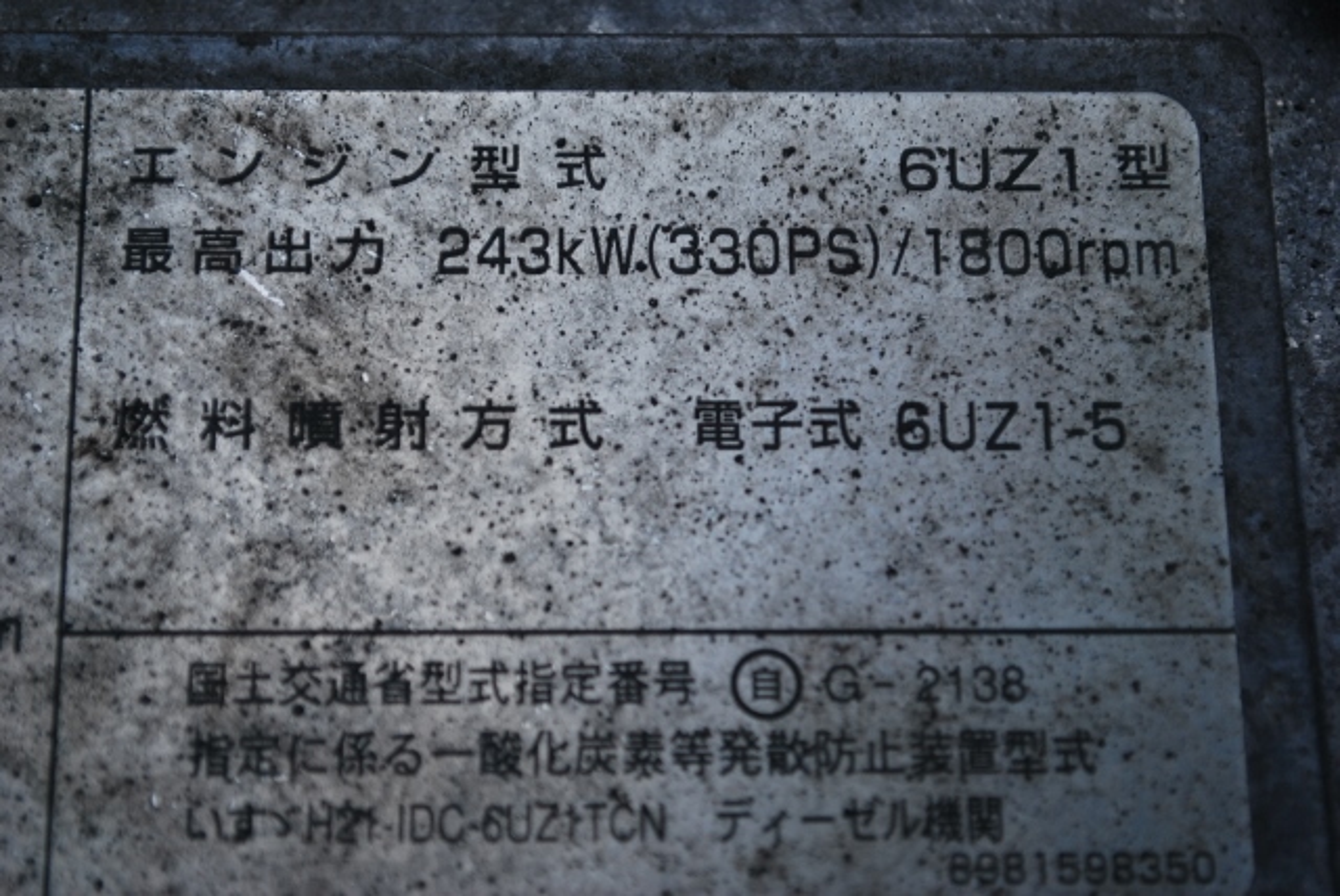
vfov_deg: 16.6
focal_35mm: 82
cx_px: 670
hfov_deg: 24.6
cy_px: 448
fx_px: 3074
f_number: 5.6
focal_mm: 55
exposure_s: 1/200
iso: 200
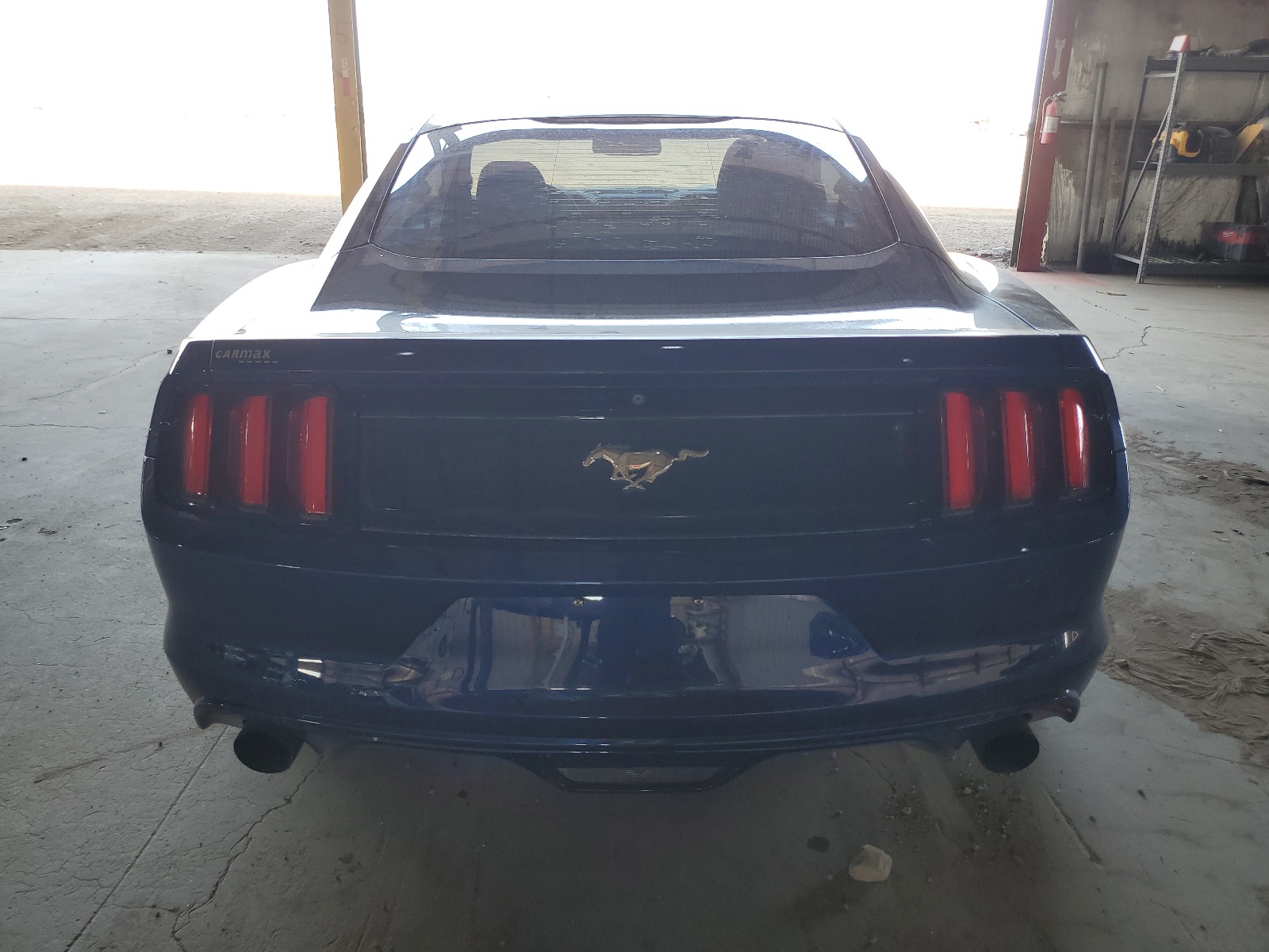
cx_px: 634
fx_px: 953
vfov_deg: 53.1
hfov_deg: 67.3
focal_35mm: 26
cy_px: 476
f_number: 1.5
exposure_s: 1/130
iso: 50
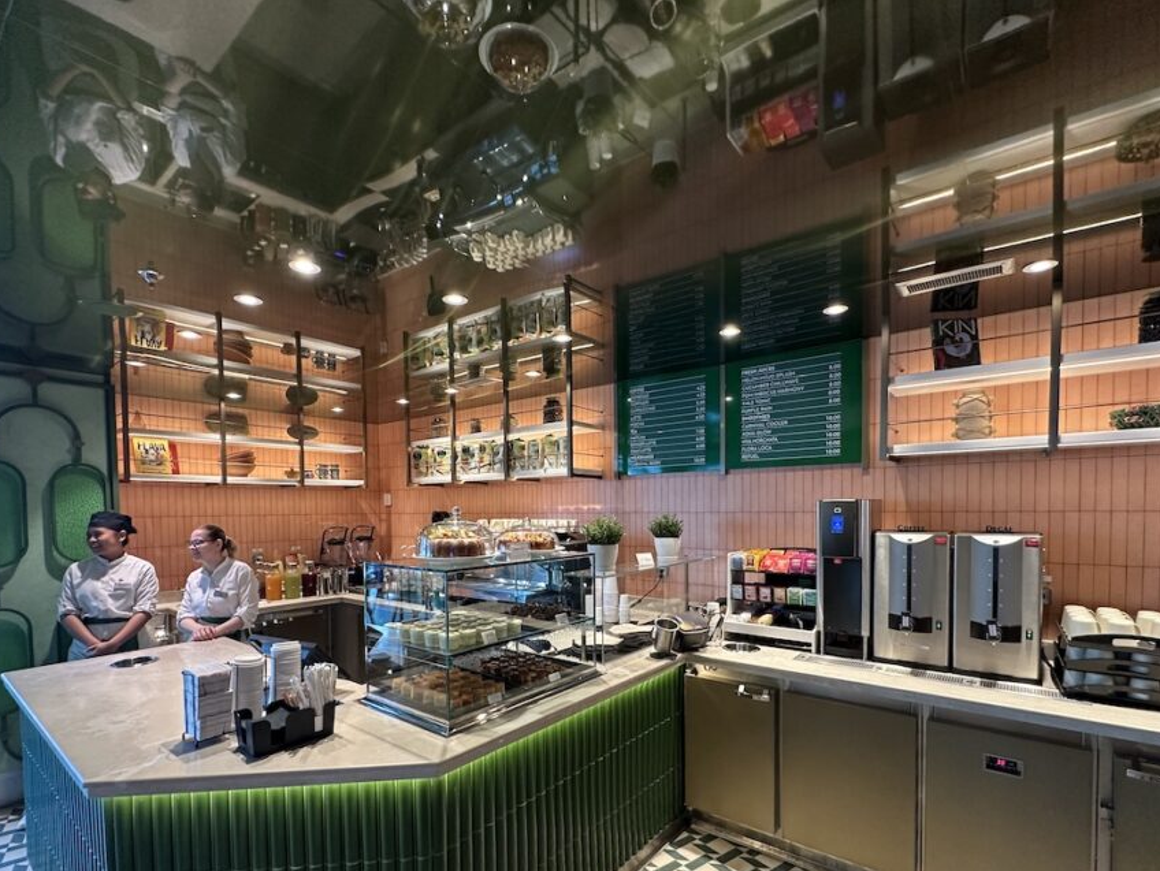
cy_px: 527
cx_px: 579
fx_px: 570
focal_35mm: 17
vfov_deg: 73.9
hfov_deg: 91.0
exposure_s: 1/61
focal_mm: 2.22
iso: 250
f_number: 2.2
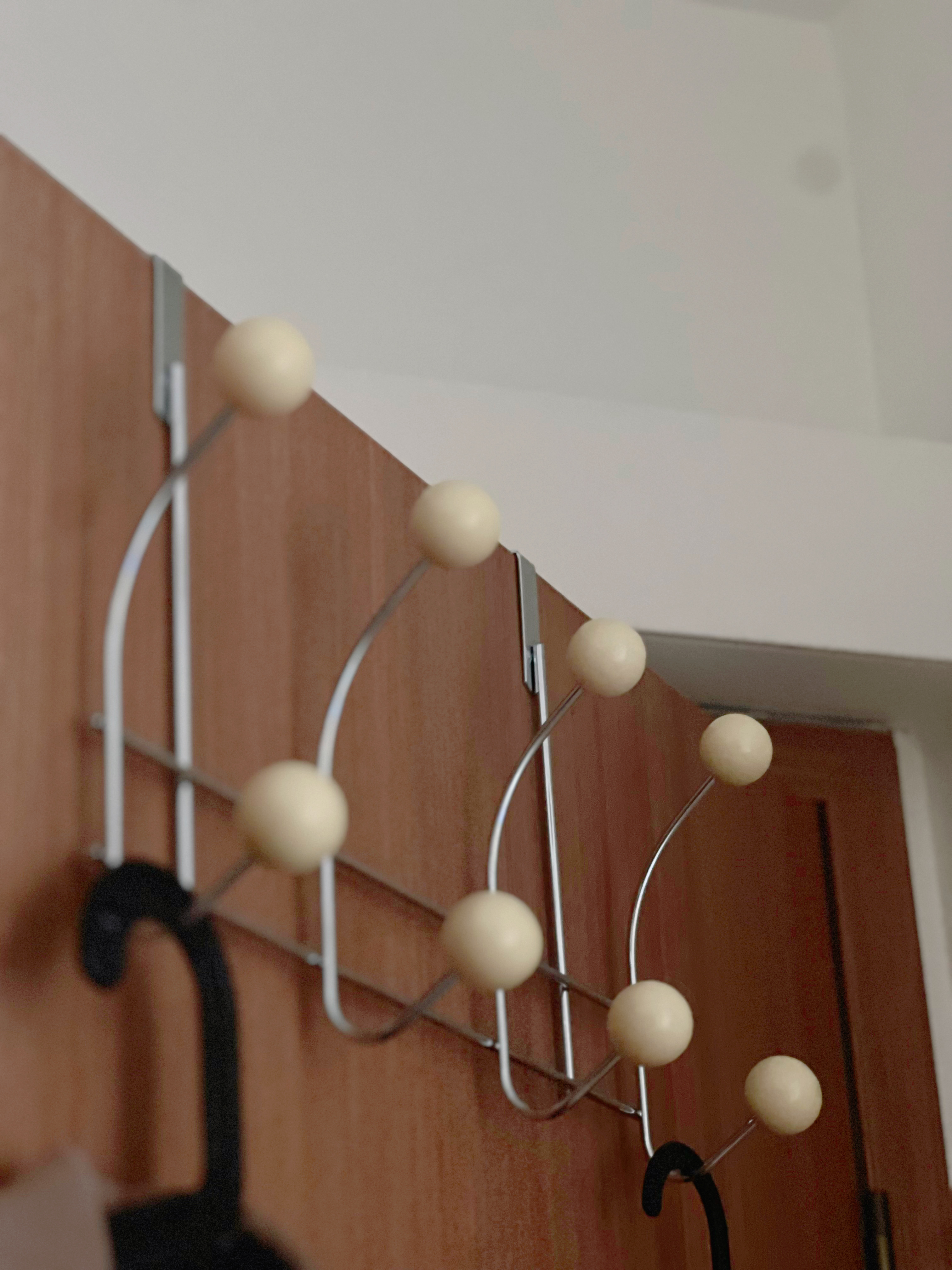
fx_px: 2824
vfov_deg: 25.3
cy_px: 635
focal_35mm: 77
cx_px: 476
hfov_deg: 19.1
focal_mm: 9
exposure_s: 1/14
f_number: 2.8
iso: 800
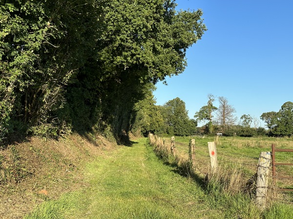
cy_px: 110
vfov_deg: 30.3
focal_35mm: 48
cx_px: 146
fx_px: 406
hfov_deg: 39.7
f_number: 1.78
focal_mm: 6.86
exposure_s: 1/2358
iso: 64
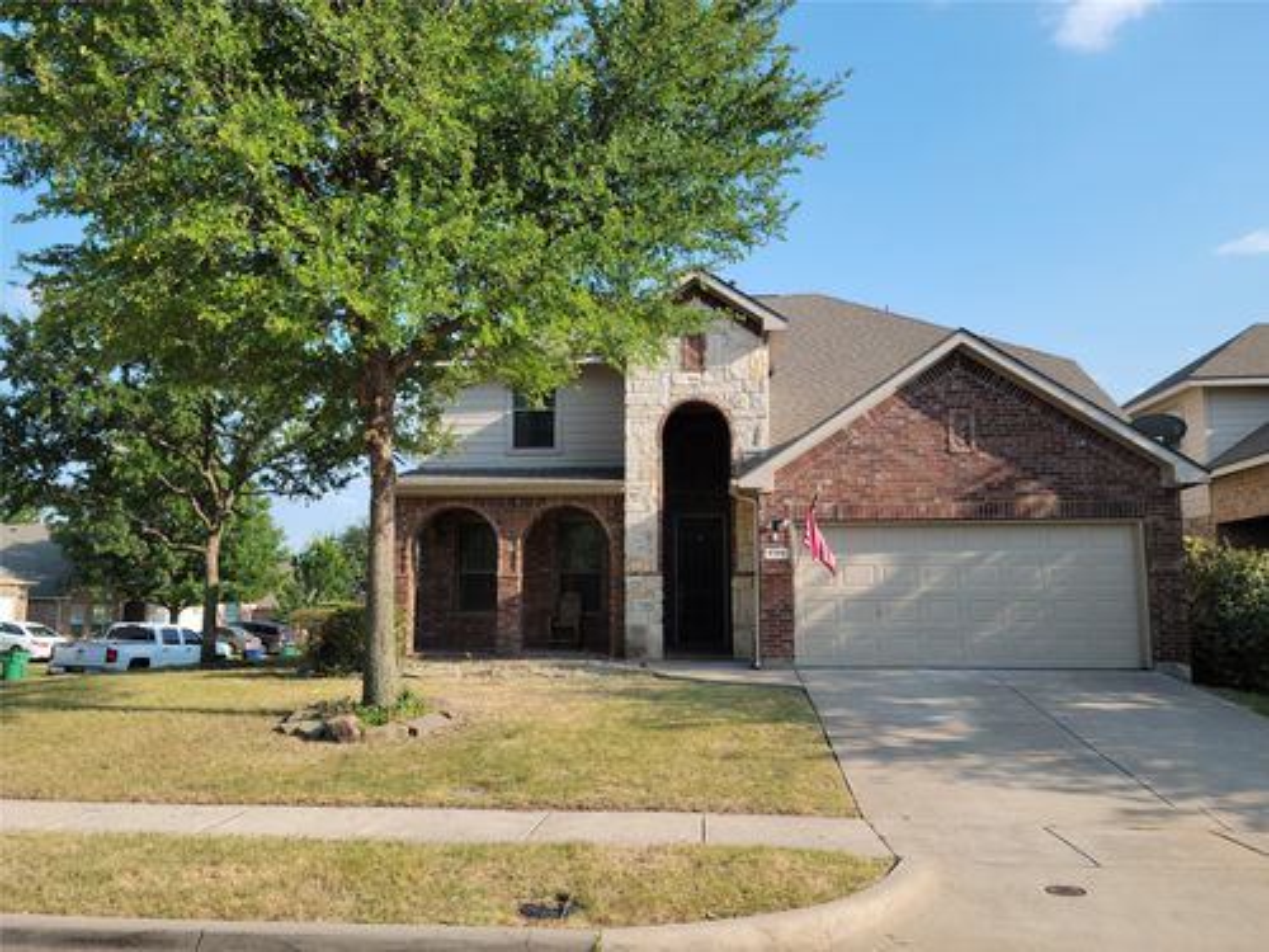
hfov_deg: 63.4
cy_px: 476
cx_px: 634
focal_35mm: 28
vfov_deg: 49.7
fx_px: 1026
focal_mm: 5.9
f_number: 2
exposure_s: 1/509
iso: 25
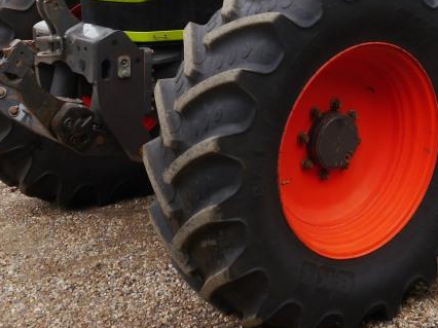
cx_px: 386
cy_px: -38
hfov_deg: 24.7
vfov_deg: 18.4
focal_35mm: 77
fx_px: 974
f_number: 5.6
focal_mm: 16
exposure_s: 1/250
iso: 160
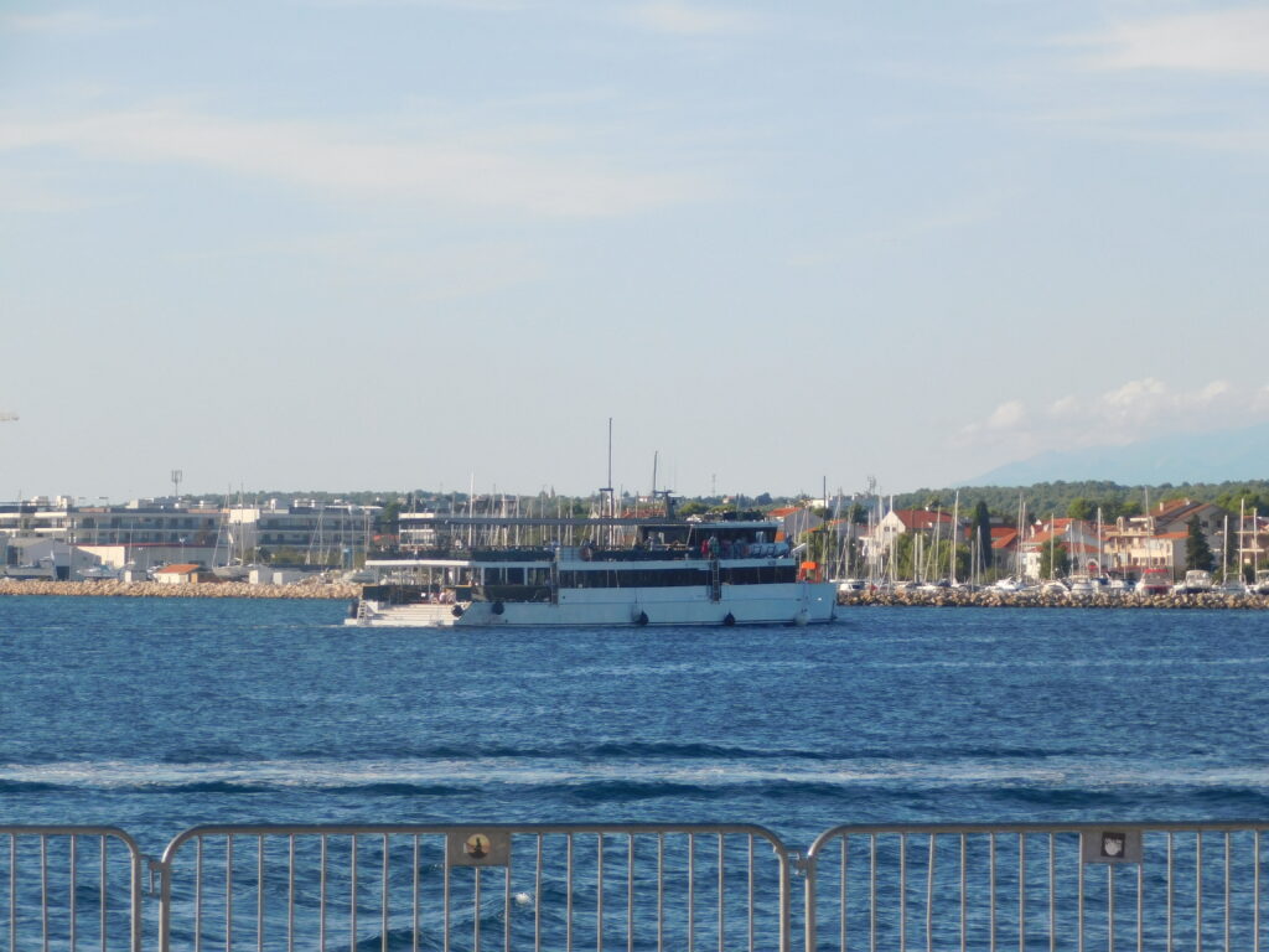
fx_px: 7405
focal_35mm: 202
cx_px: 634
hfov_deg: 9.8
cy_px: 476
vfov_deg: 7.4
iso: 125
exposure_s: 1/500
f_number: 5.4
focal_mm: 35.9
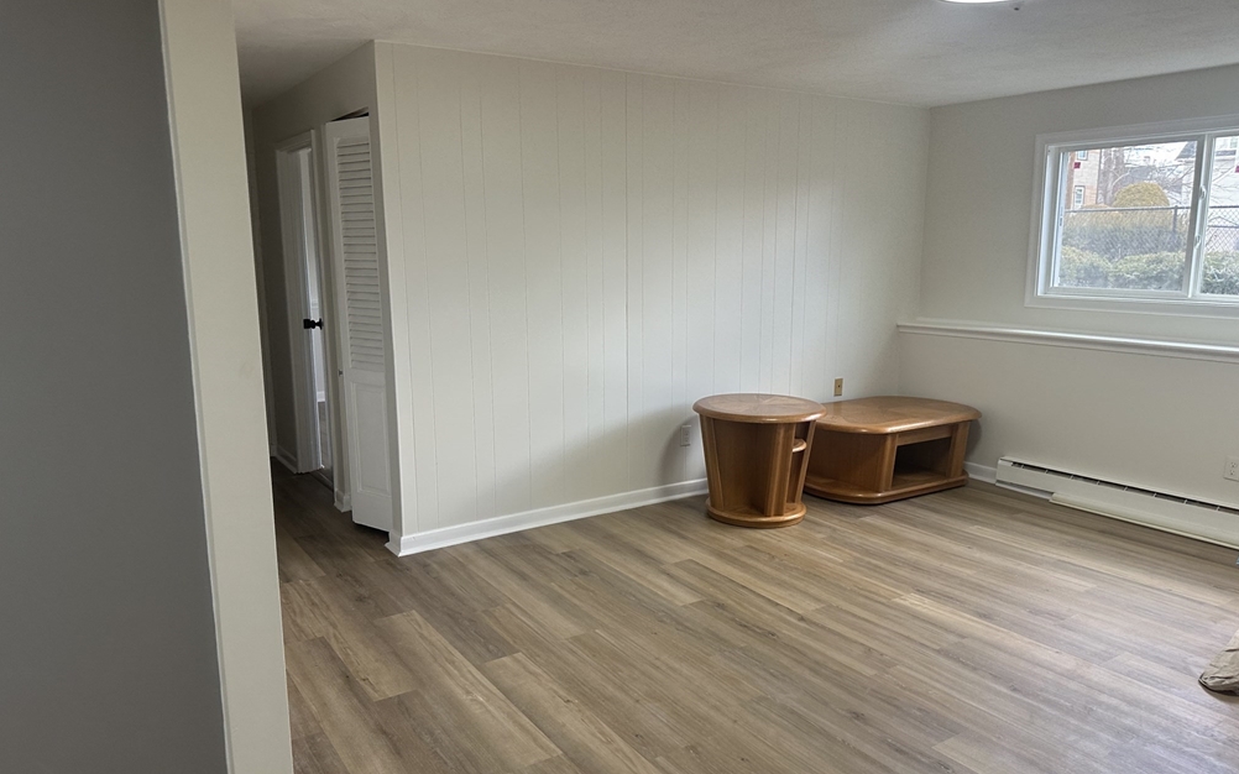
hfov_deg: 70.4
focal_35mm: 26
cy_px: 418
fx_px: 878
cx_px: 631
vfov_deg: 47.5
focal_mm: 6.86
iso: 160
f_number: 1.78
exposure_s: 1/120
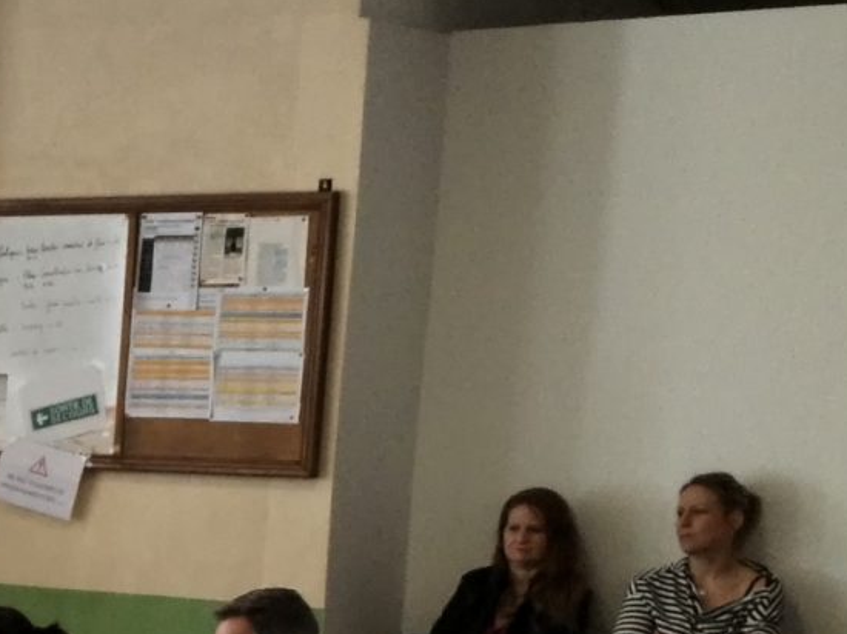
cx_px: -758
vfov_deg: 10.6
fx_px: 3302
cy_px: 902
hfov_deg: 13.0
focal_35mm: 135
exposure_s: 1/100
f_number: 1.8
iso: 135
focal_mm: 4.75
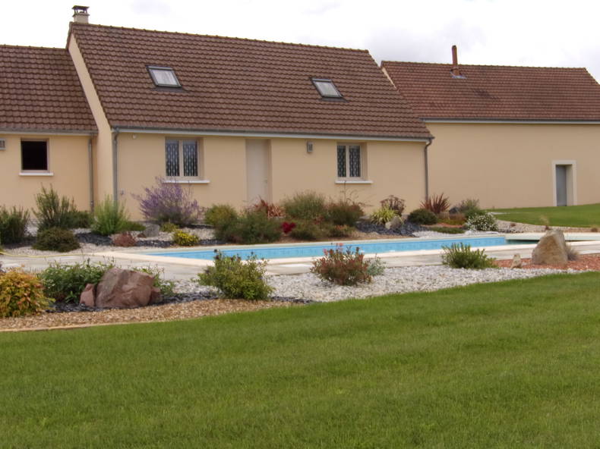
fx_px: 745
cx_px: 300
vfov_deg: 33.6
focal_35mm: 43
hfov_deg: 43.9
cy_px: 224
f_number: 4.1
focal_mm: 7.8
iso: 80
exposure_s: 1/750
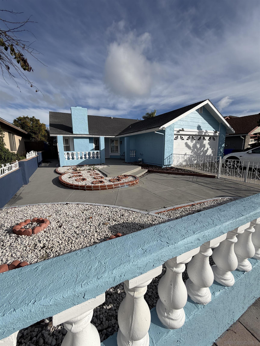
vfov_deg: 102.1
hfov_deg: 85.7
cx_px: 130
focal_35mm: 14
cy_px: 173
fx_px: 140
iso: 20
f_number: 2.2
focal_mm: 2.22
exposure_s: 1/1745
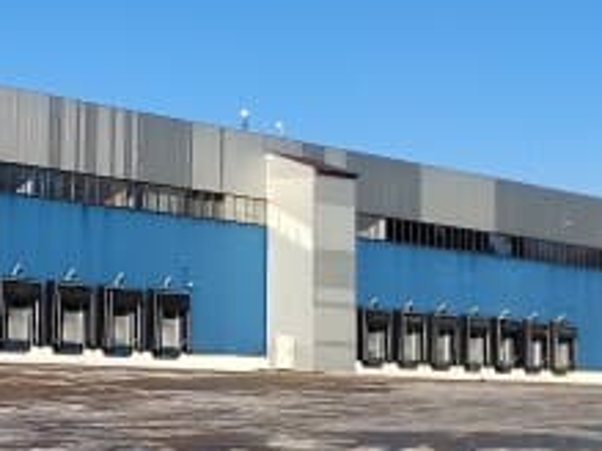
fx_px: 1460
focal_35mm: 84
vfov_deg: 17.6
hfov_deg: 18.9
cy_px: 217
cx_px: -423
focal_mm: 5.52
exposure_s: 1/757
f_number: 1.9
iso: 100
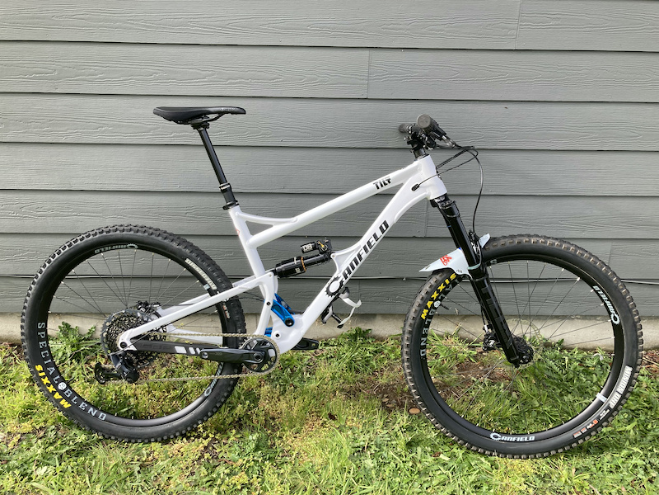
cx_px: 330
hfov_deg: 63.4
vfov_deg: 49.7
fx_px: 533
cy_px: 248
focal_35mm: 28
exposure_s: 1/121
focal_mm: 3.99
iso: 25
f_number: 1.8
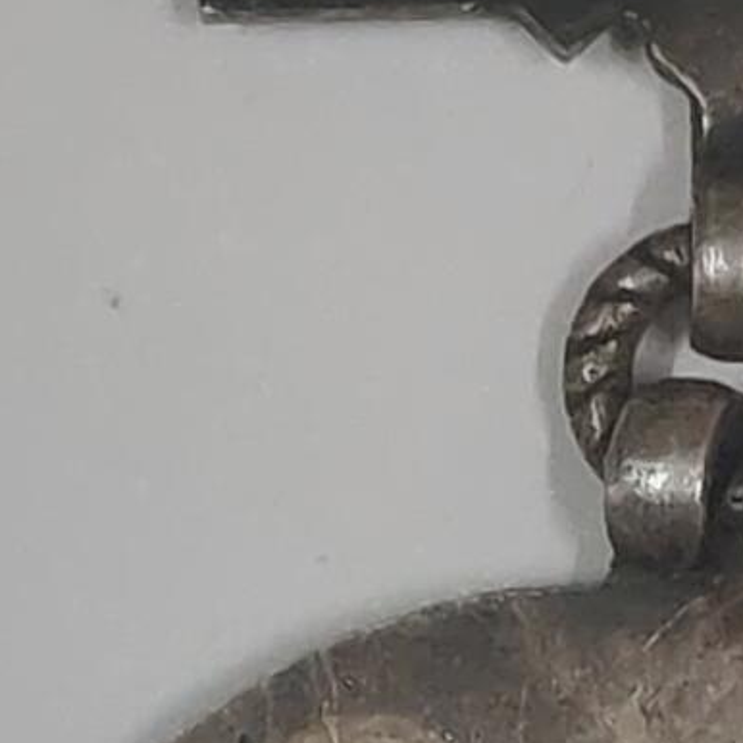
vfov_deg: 6.2
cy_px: 791
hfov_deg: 6.3
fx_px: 6799
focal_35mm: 280
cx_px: 556
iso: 500
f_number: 1.95
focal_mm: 5.52
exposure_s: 1/50
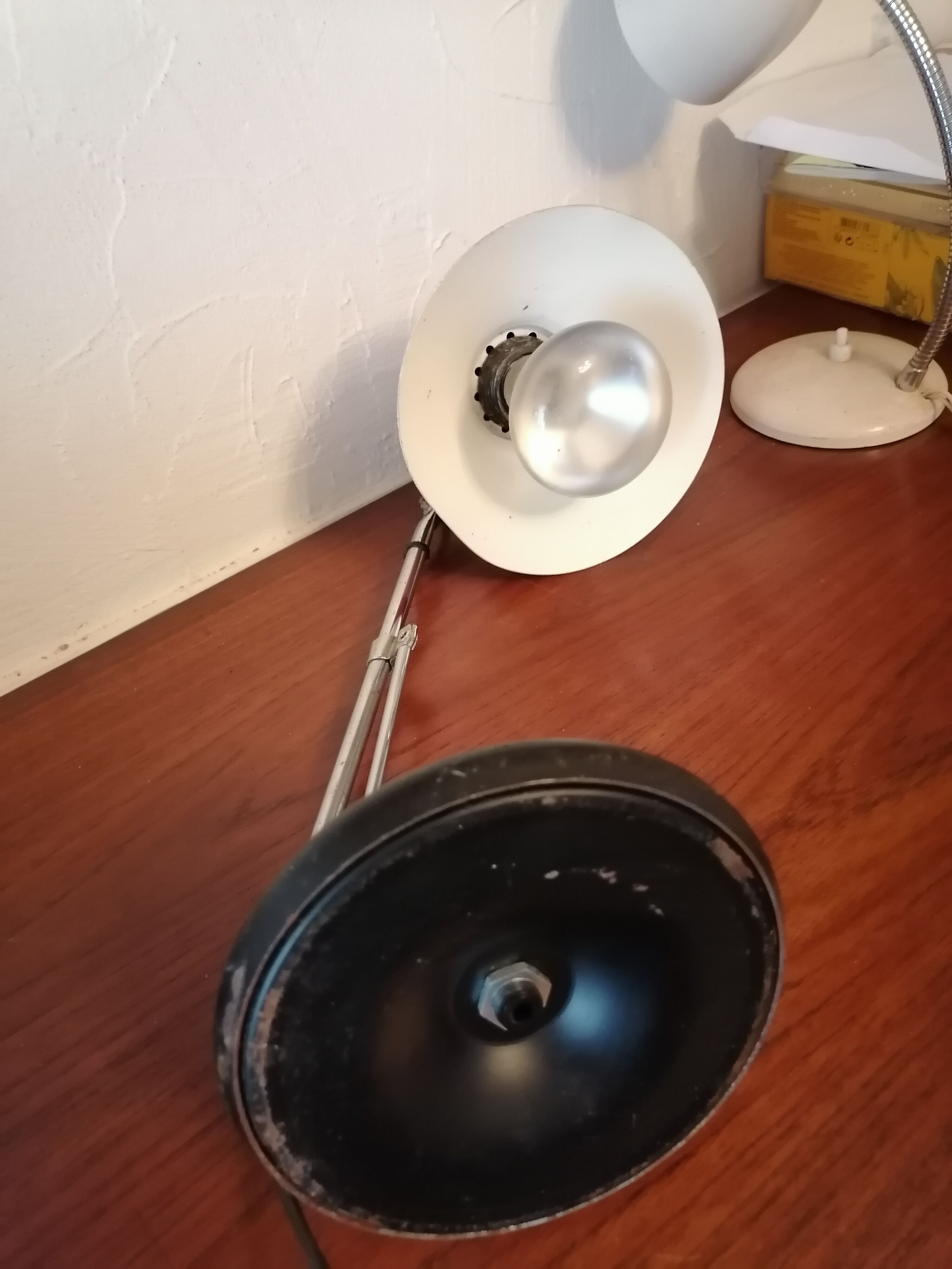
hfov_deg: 51.4
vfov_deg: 65.3
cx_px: 476
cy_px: 634
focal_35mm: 27
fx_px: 990
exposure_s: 1/25
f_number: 1.8
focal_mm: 5.3
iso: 1250
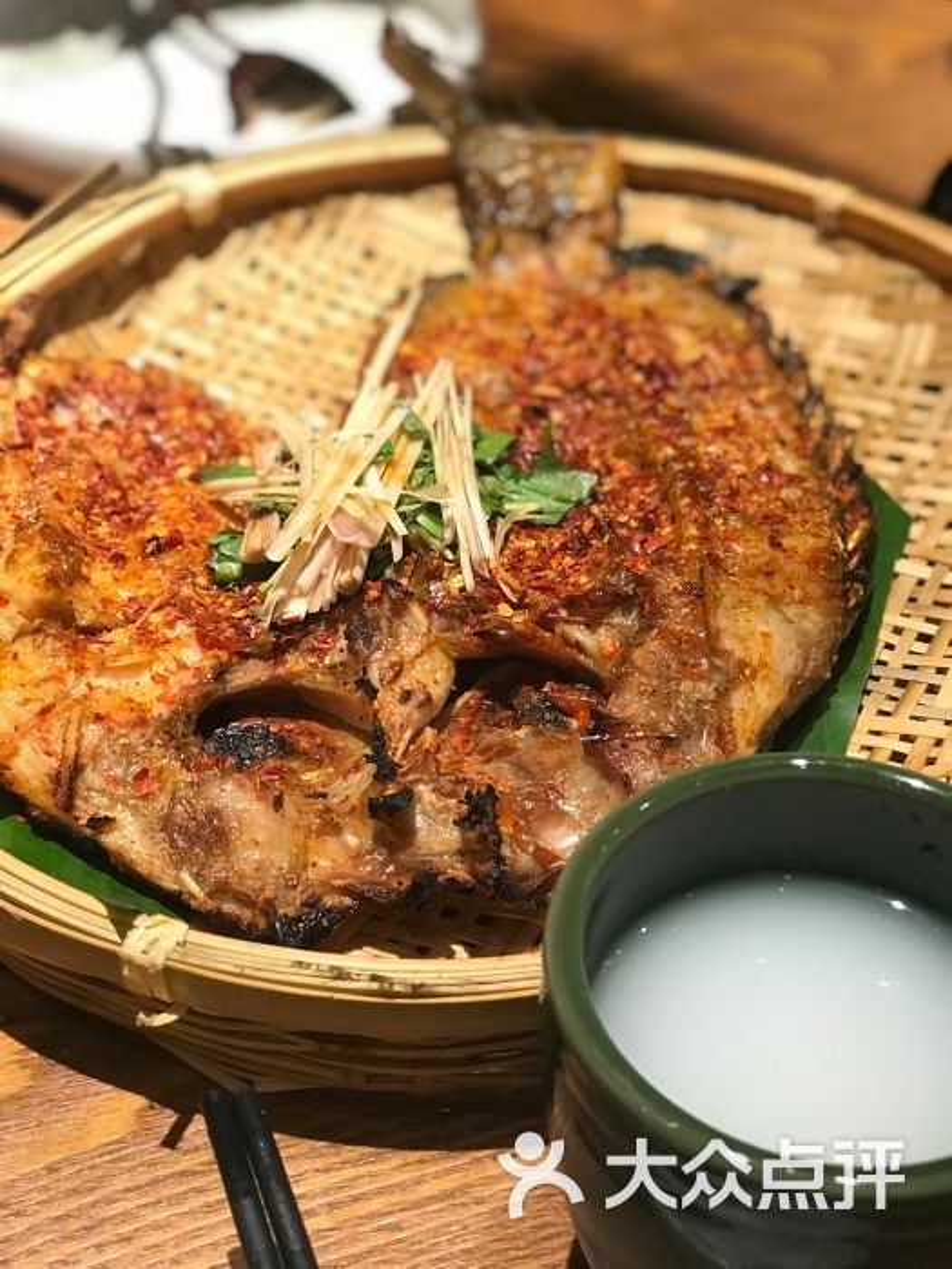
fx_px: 2090
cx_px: 476
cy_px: 634
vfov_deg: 33.8
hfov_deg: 25.7
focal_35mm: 57
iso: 400
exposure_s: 1/100
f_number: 2.8
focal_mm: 6.6
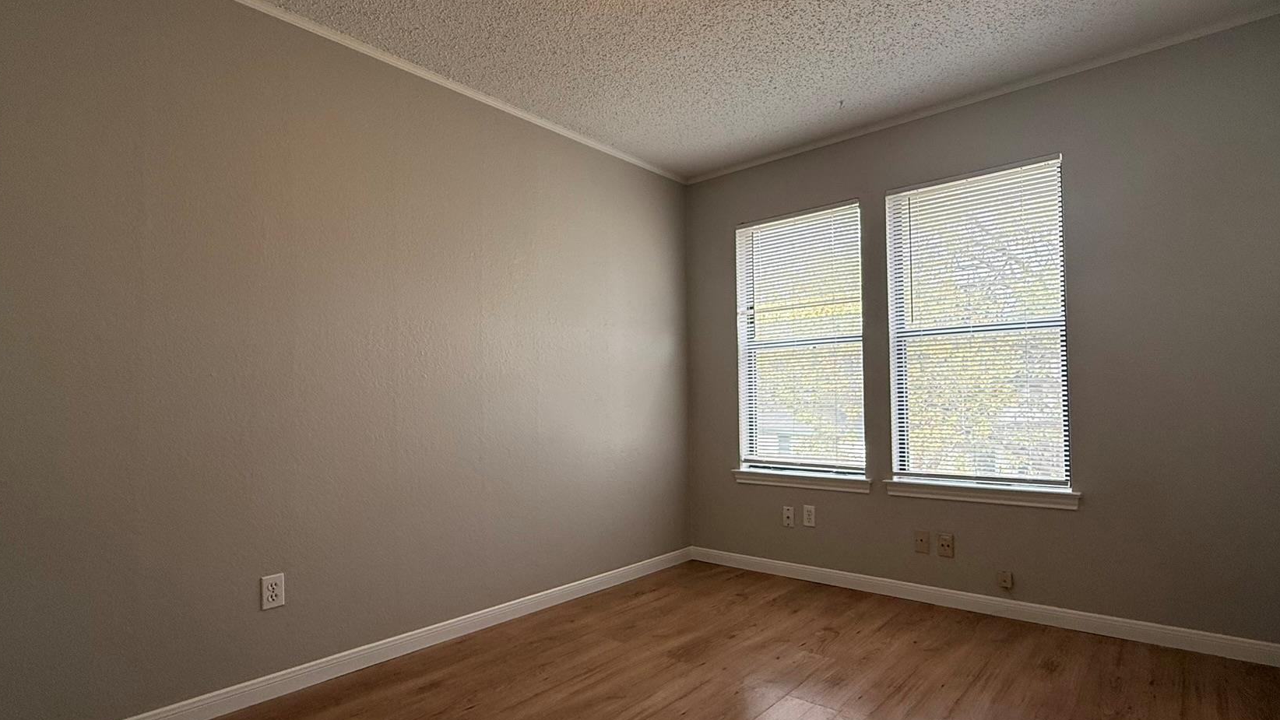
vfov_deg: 58.3
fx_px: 645
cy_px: 381
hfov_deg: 89.4
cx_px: 687
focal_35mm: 19
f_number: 2.2
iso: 80
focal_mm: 2.22
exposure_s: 1/120
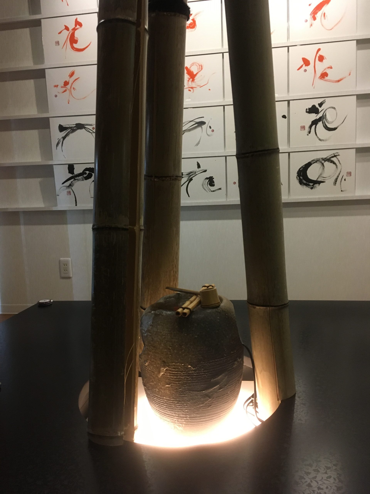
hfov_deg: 48.2
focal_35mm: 29
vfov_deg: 61.7
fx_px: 413
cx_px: 185
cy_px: 247
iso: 200
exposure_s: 1/17
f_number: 2.2
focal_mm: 4.15
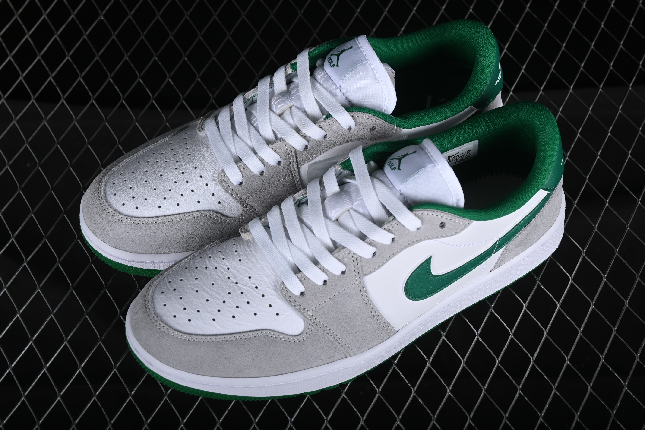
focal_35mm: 75
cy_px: 215
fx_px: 1344
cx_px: 322
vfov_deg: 18.2
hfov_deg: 27.0
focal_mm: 50
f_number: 7.1
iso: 160
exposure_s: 1/200
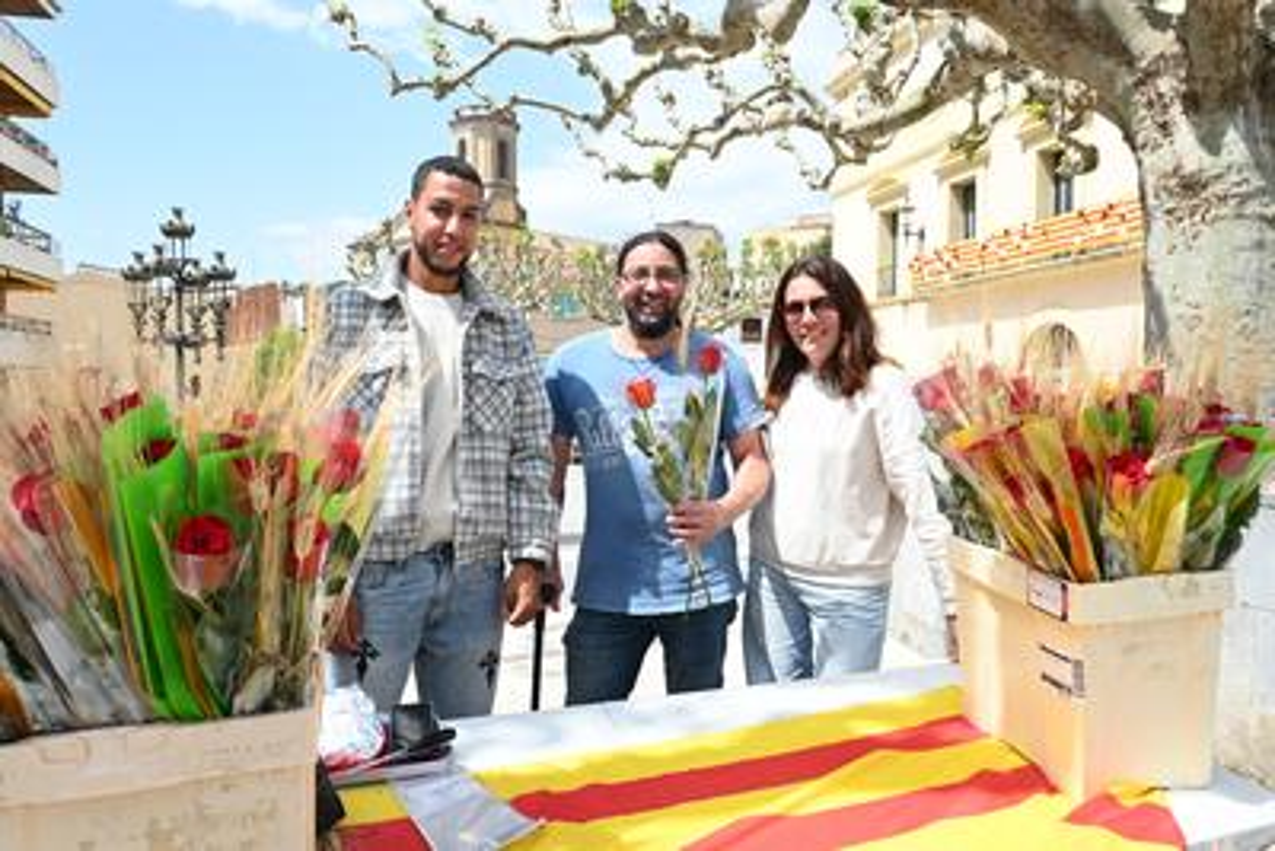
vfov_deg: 49.2
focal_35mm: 26
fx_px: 930
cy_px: 426
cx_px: 638
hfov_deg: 68.9
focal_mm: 17.5
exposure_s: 1/250
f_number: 5.6
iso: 100
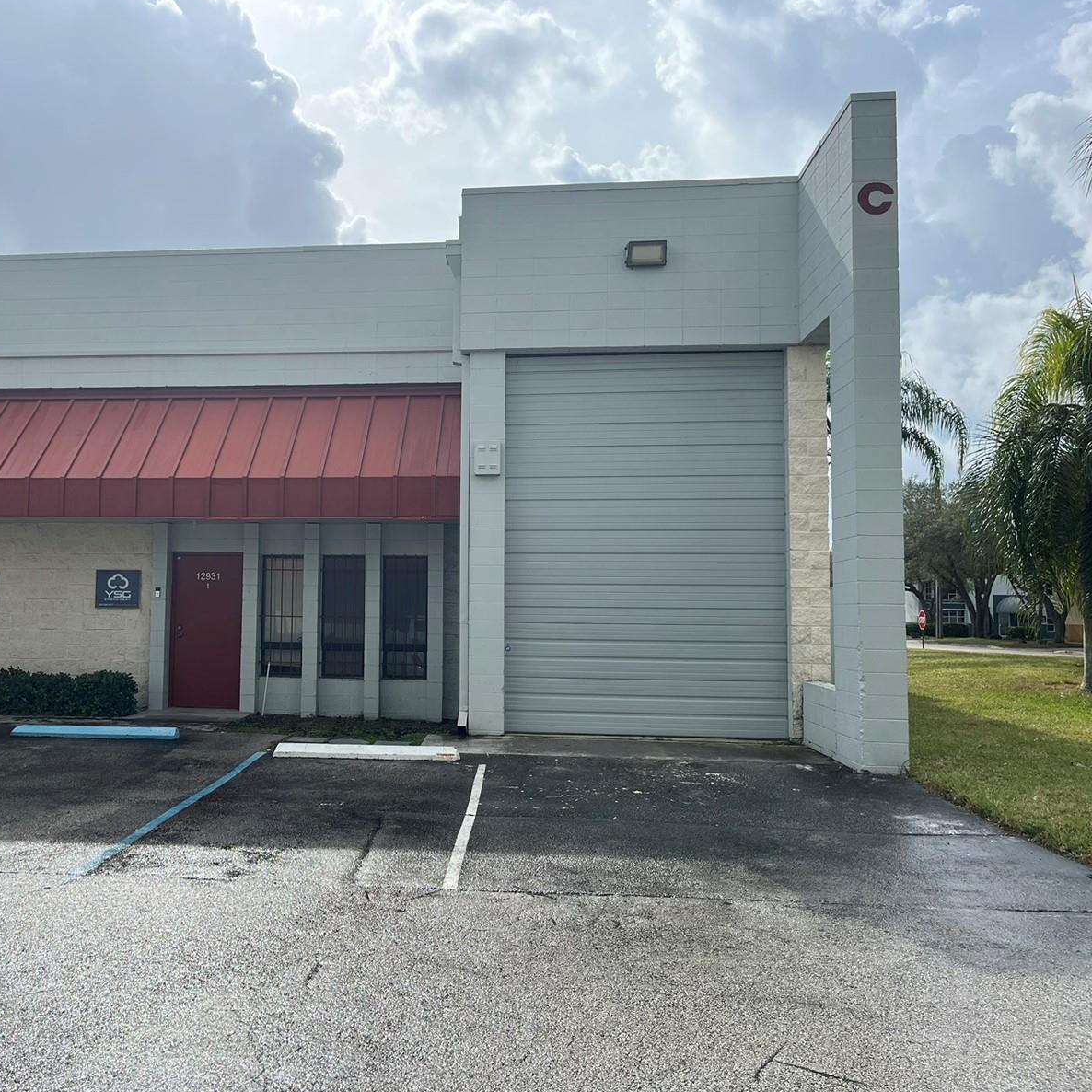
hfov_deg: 51.6
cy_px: 545
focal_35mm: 31
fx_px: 1106
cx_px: 371
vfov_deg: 52.5
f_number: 1.6
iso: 50
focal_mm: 5.1
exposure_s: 1/4310
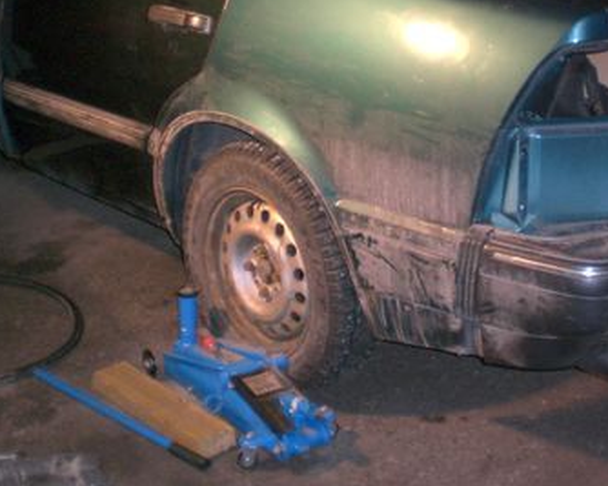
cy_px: 111
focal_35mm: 71
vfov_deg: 21.3
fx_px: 1277
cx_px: 397
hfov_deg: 26.6
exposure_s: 1/60
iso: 200
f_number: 3.1
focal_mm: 6.3
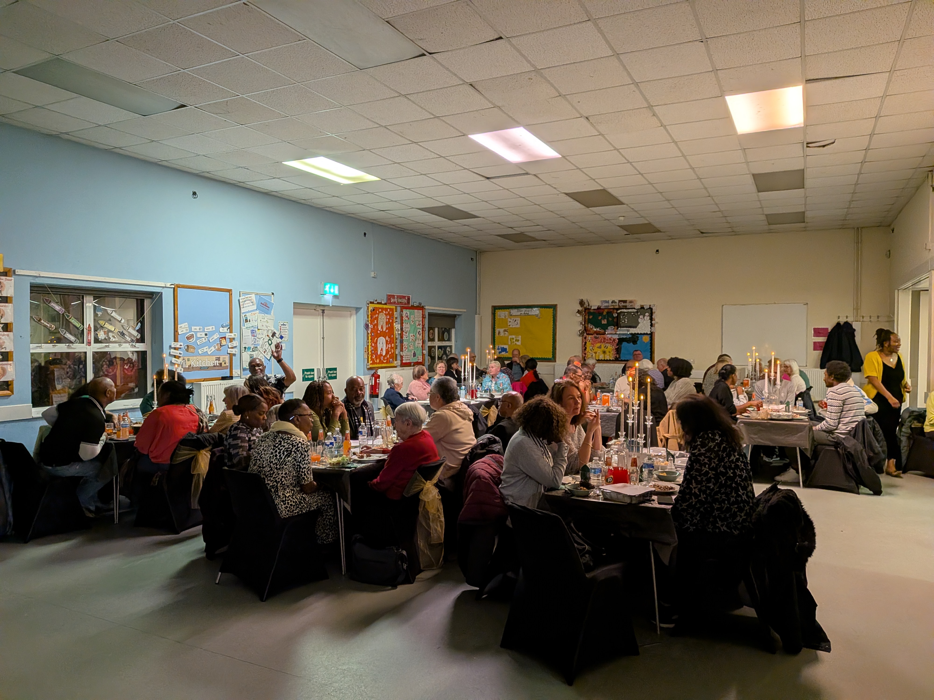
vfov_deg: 56.8
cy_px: 350
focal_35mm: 24
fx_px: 648
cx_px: 467
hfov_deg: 71.6
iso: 39
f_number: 1.7
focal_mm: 4.53
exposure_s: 1/50
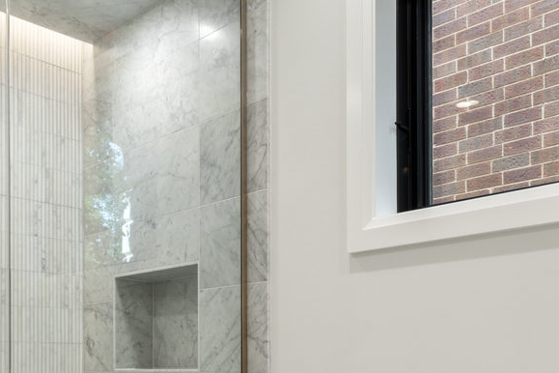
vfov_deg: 30.9
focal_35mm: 42
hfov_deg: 46.2
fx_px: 652
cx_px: 330
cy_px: 313
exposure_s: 1/2
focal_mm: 15
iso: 500
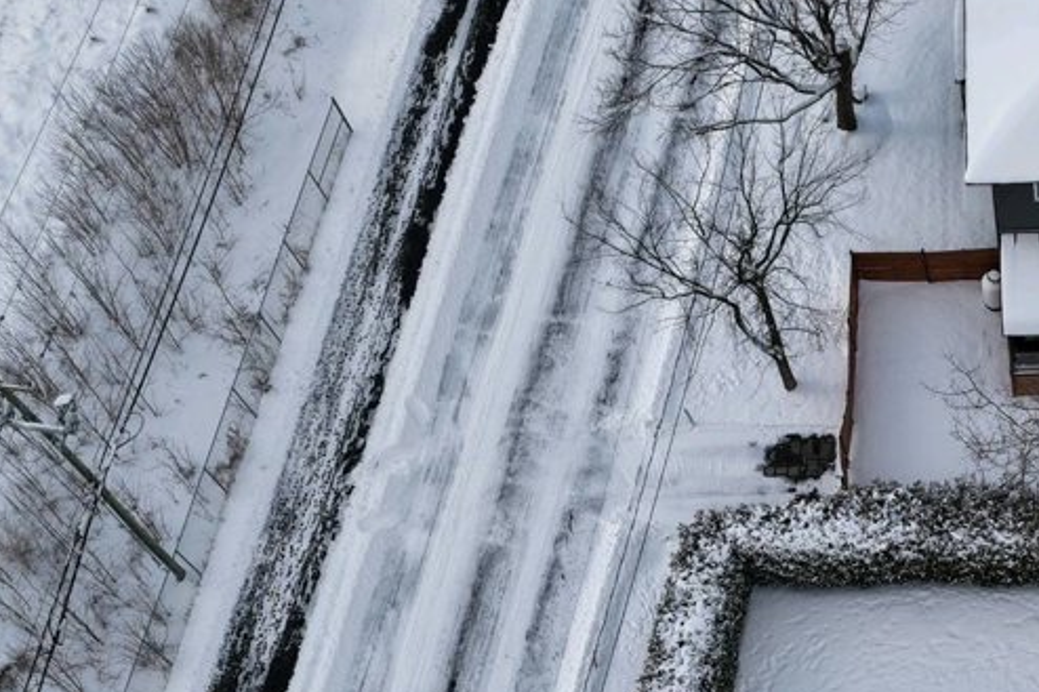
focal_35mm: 68
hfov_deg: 27.2
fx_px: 1962
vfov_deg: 19.1
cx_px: 1144
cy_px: 789
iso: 100
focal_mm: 14.45
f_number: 2.8
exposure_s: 1/800
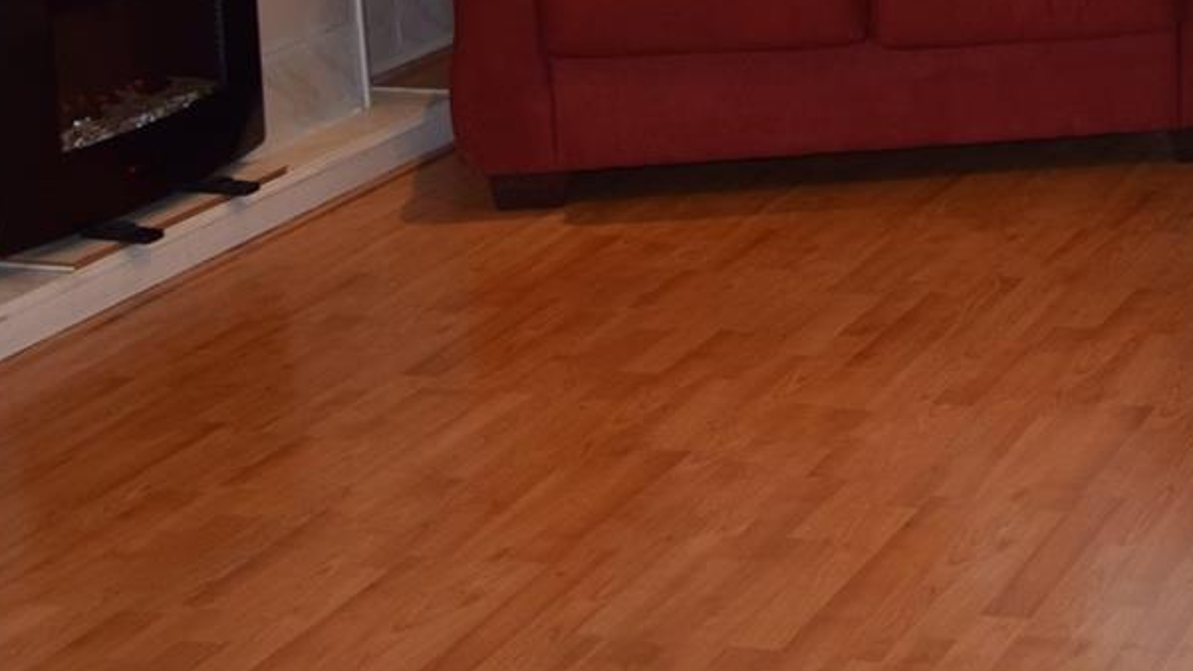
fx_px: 2910
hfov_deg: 21.1
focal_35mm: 92
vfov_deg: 12.9
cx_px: 1532
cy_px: -64
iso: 560
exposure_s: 1/125
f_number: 5.6
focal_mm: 22
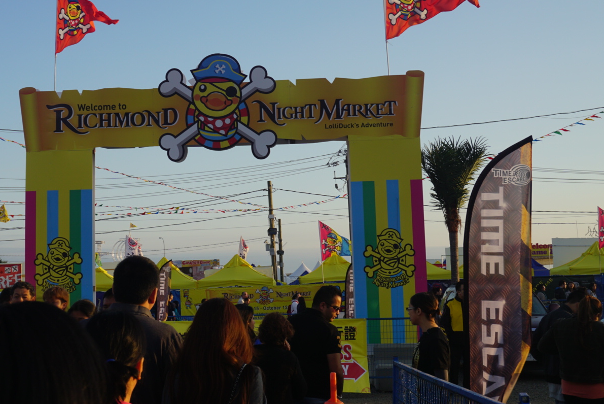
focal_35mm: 57
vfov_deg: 23.8
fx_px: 957
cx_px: 197
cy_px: 158
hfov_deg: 34.7
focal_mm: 28
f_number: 10
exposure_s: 1/100
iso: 100
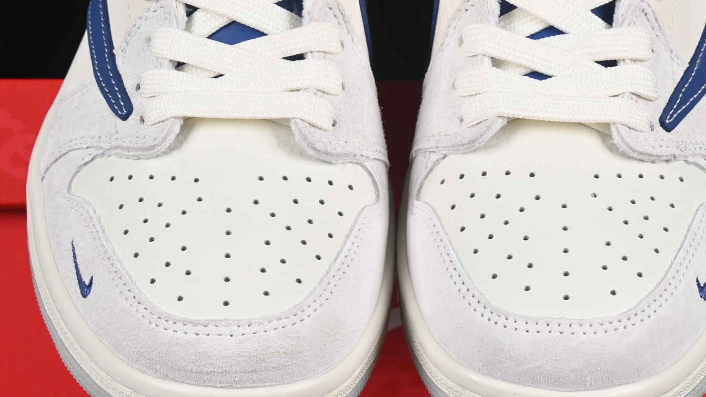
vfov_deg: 7.4
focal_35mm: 163
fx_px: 3052
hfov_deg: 13.2
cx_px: 404
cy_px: 146
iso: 160
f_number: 8
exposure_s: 1/80
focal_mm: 50
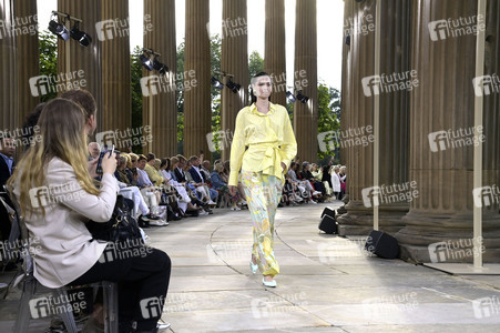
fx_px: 763
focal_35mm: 55
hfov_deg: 36.3
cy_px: 166
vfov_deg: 24.6
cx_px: 250
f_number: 6.3
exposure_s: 1/640
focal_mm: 55
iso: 500
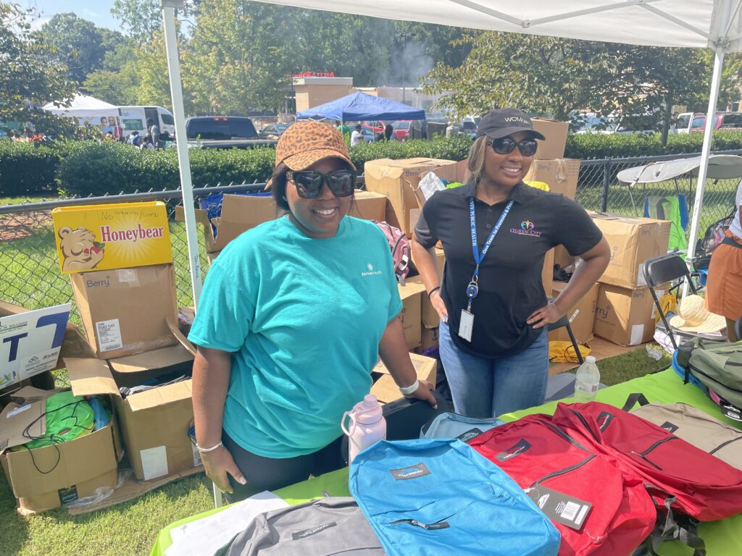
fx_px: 557
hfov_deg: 67.3
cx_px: 371
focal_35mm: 26
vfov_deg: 53.1
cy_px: 278
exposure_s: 1/1401
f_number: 1.6
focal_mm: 4.2
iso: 32
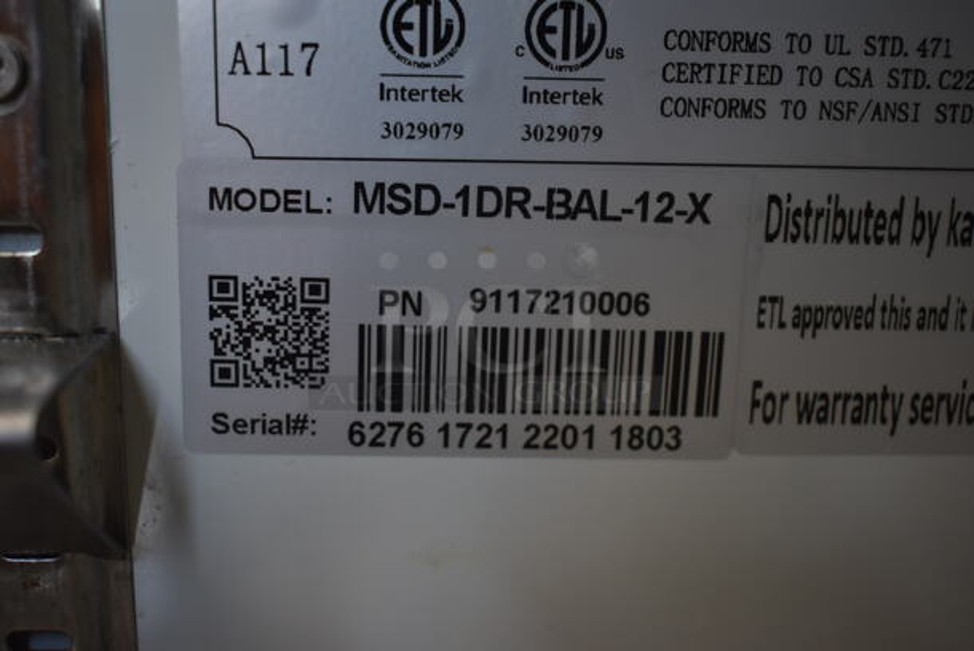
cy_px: 326
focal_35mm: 44
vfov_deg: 30.9
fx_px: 1178
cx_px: 487
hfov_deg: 44.9
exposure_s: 1/50
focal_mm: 29
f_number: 4.2
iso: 640
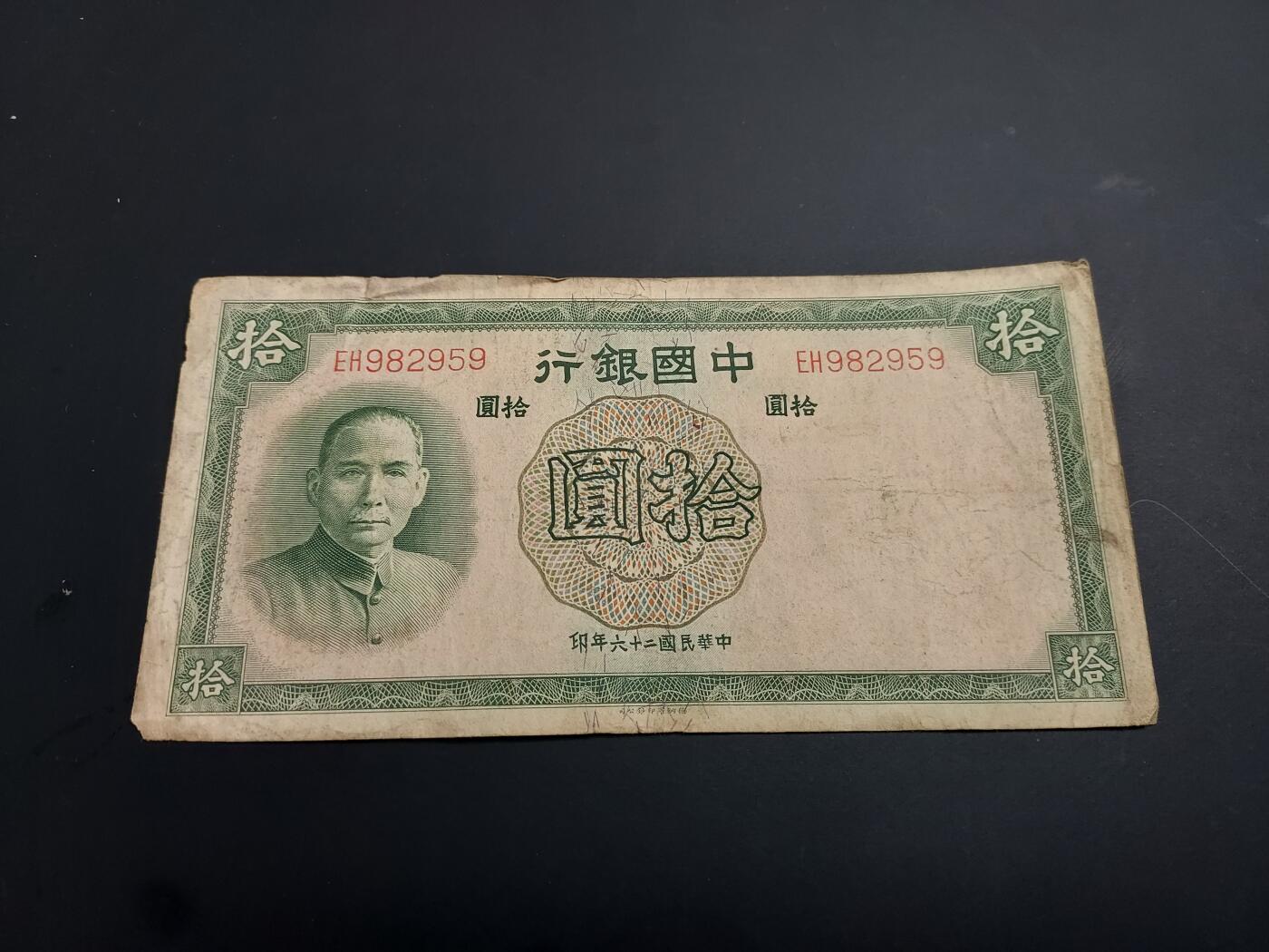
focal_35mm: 24
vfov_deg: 56.8
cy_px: 476
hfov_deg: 71.6
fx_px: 880
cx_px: 634
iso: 100
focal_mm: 4.6
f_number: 1.8
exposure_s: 1/60
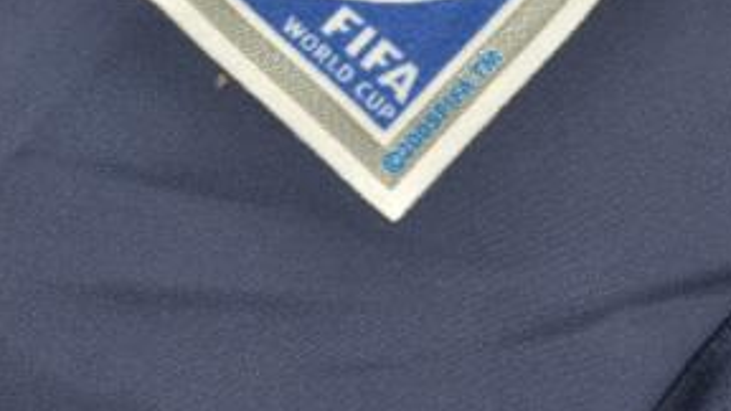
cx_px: 178
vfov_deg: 7.7
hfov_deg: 13.6
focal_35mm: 157
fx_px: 3043
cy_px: -24
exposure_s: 1/60
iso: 200
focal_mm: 36
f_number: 5
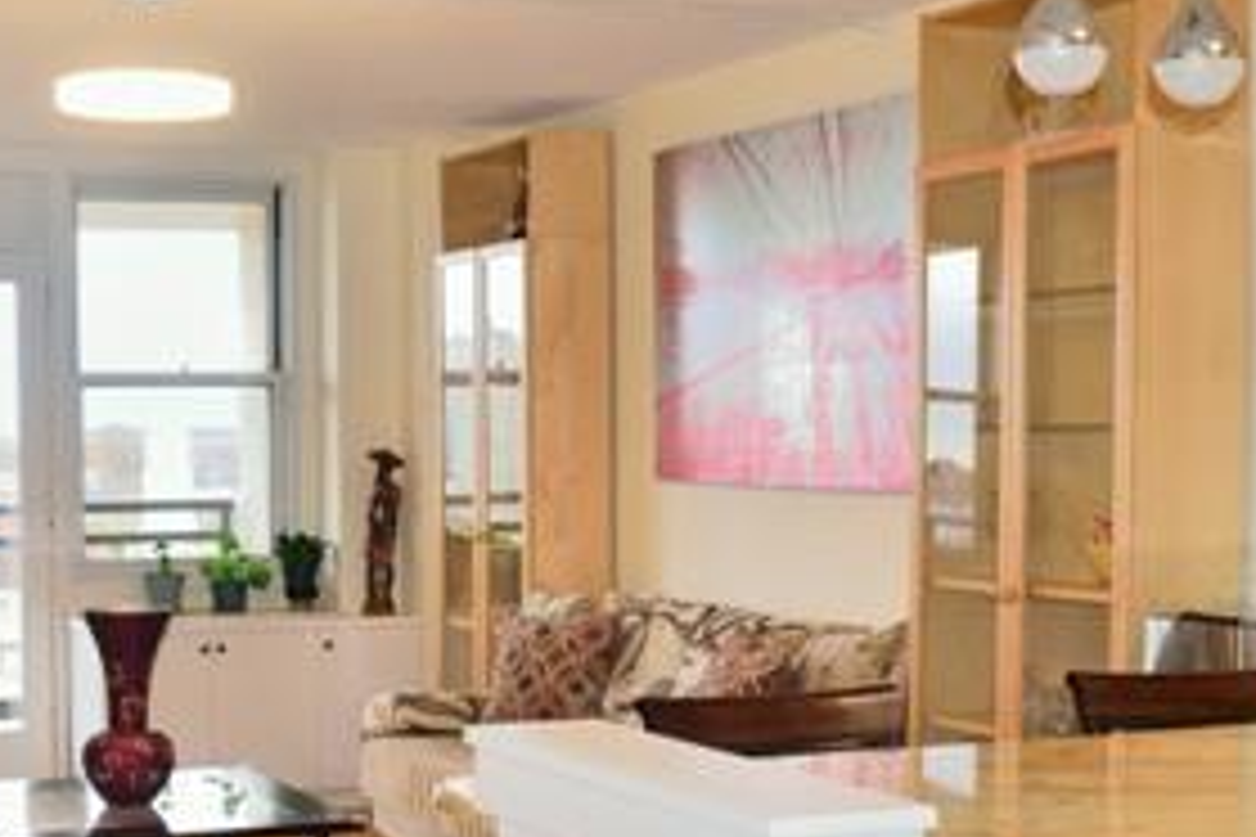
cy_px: 587
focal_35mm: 62
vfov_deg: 21.8
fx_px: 2163
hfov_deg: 31.7
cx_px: 302
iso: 720
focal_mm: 18
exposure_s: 1/125
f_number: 5.6
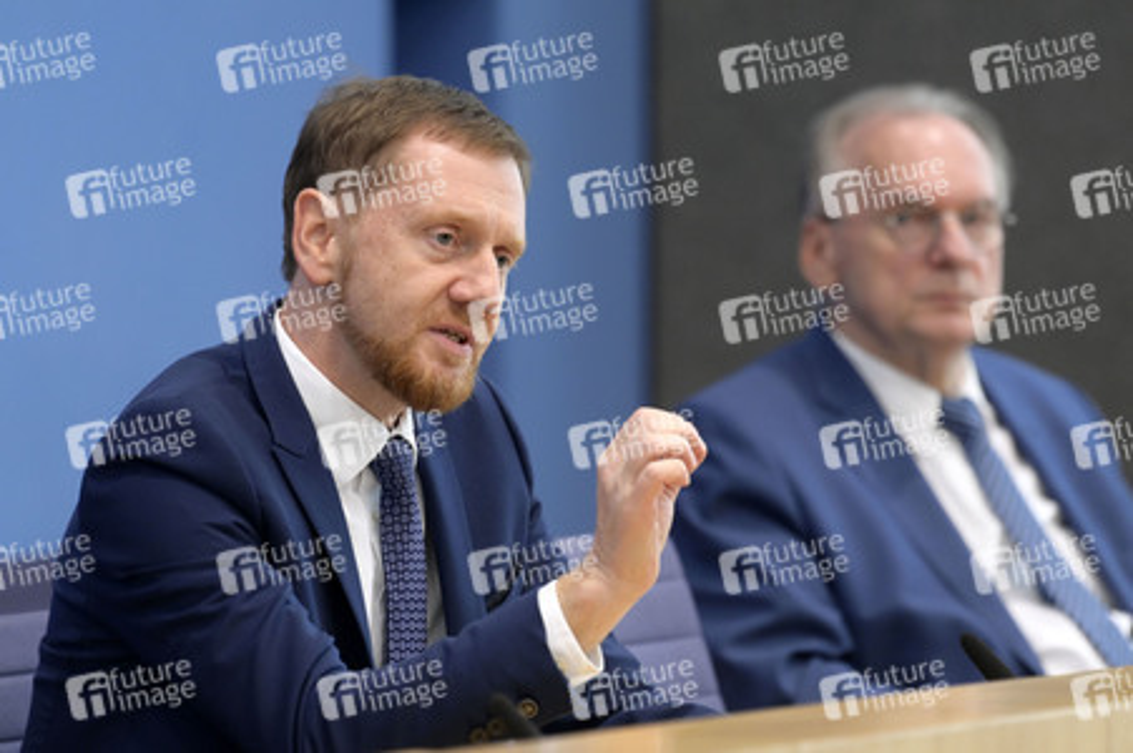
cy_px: 376
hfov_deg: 5.4
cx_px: 566
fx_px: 11950
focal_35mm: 380
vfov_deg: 3.6
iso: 5000
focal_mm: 380
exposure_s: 1/500
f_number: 5.6
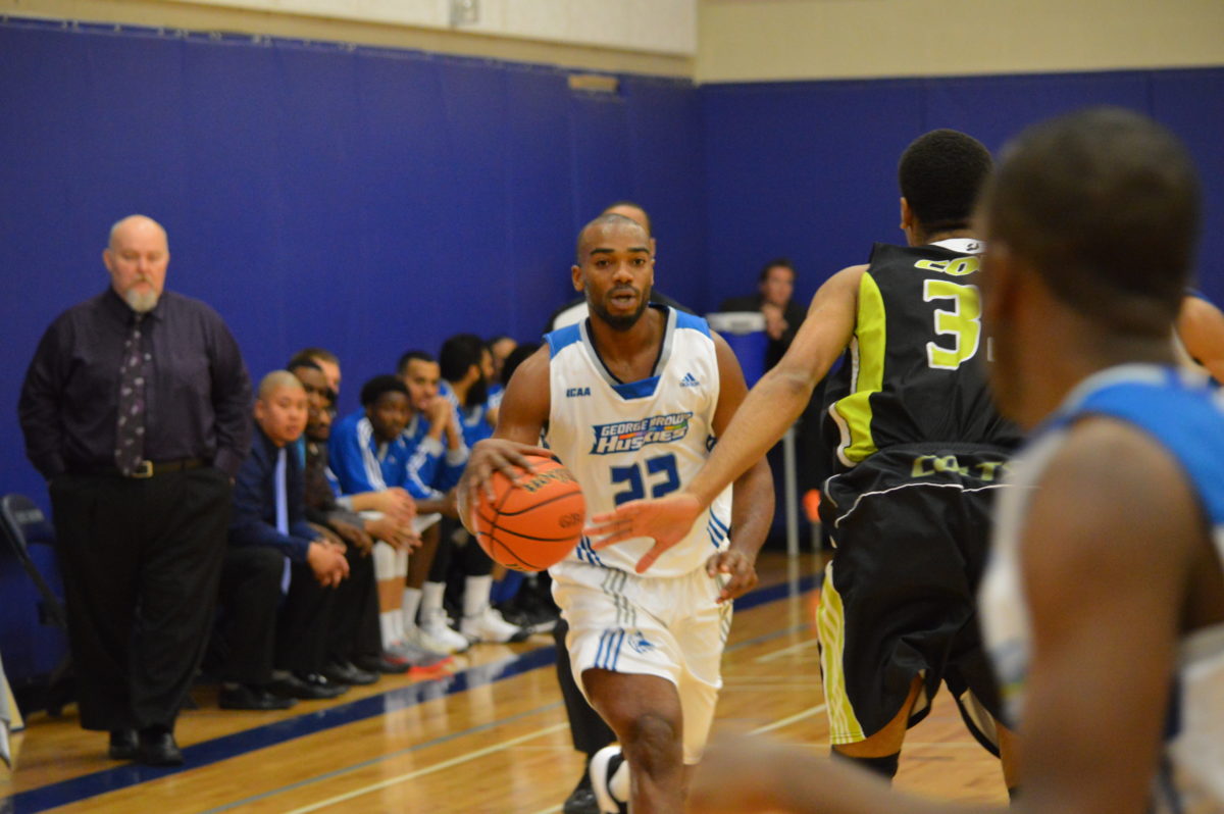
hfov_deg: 12.5
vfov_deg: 8.3
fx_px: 5605
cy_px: 407
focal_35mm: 165
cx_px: 612
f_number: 4.8
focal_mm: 110
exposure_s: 1/200
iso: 3200
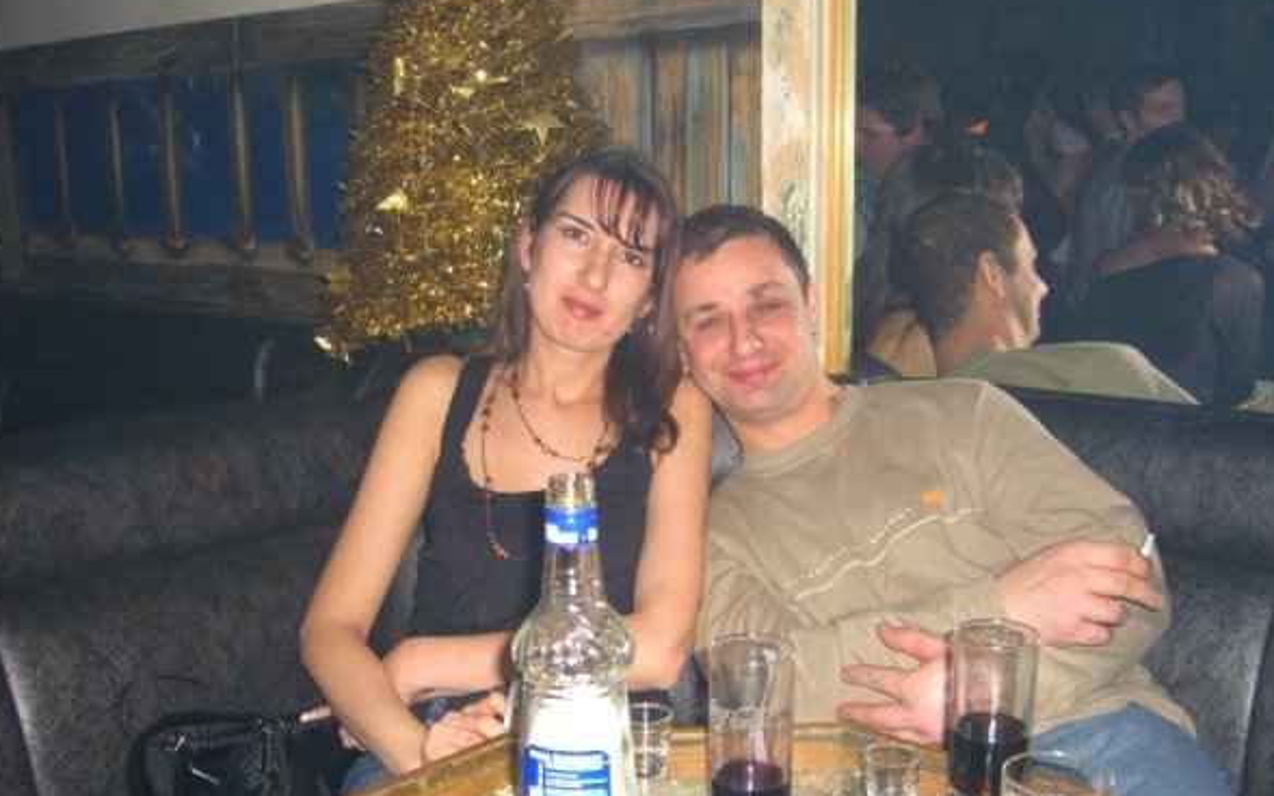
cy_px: 459
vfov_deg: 31.2
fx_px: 1423
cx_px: 634
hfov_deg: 48.2
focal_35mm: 41
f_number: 2.8
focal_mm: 7.9
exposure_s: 1/60
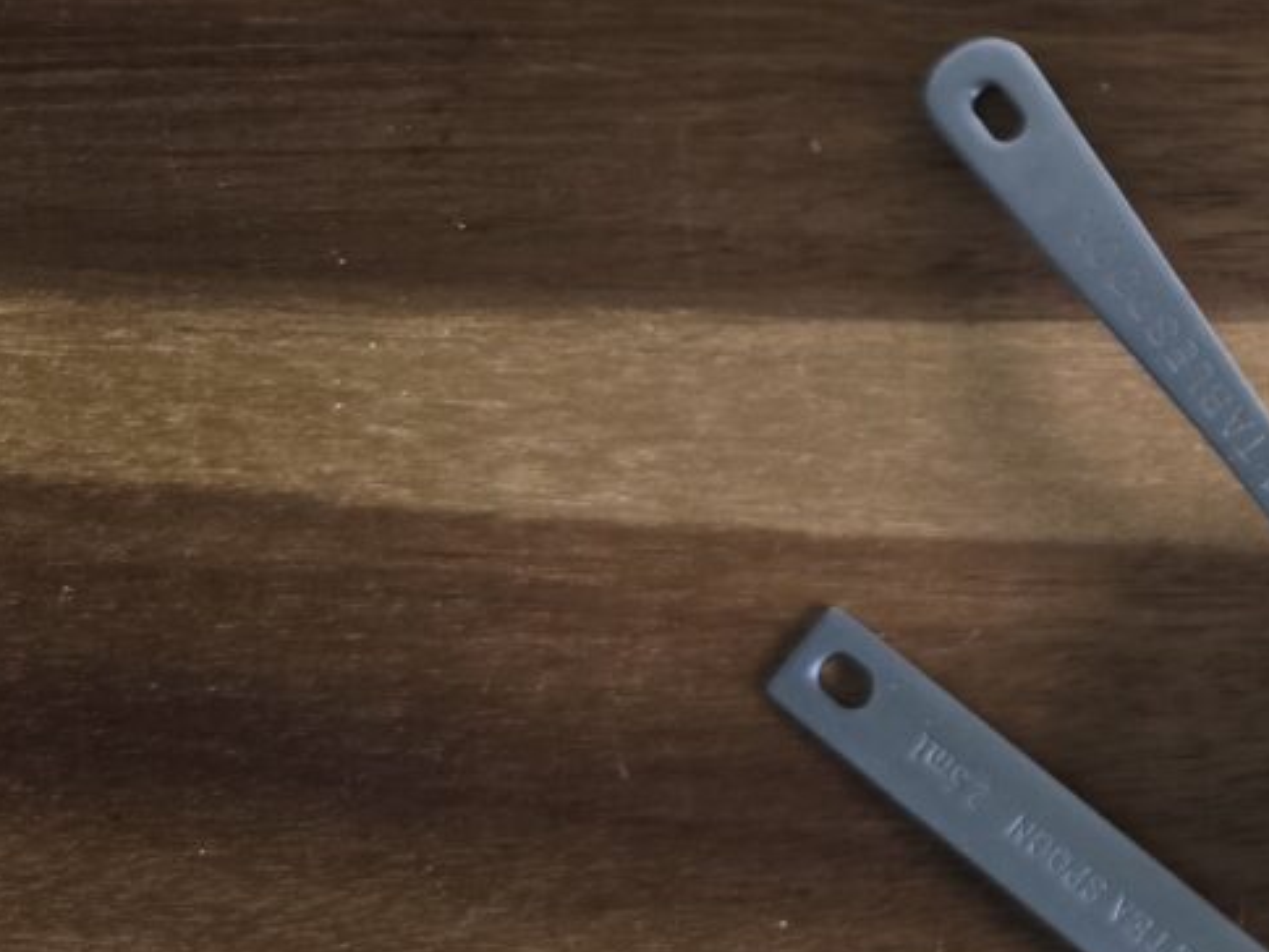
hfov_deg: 21.7
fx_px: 2713
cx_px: 1941
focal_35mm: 74
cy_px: 254
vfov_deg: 19.8
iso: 250
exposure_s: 1/120
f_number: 1.7
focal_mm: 6.3
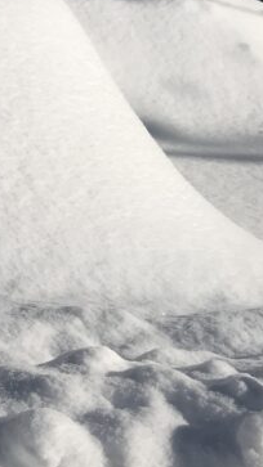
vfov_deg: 26.7
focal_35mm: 79
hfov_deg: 13.7
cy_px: 146
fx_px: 980
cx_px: -211
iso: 20
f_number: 1.8
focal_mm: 3.99
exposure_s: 1/8000
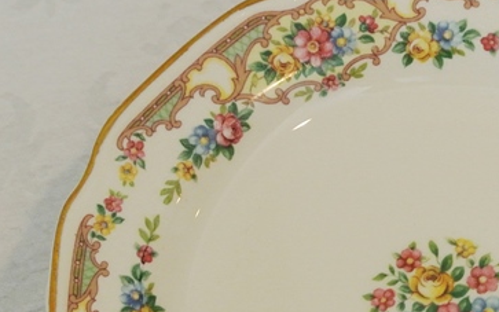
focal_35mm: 132
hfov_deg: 15.7
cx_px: 440
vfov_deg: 9.8
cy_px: 344
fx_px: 1795
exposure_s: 1/60
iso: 500
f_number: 4.5
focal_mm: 17.5
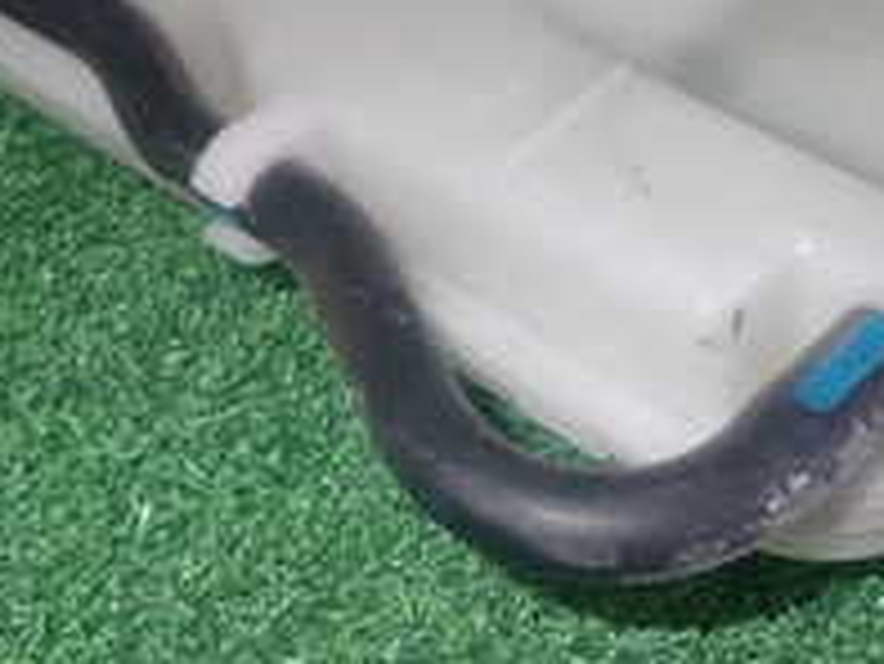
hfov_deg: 25.4
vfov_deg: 18.9
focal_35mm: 76
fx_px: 1942
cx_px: 238
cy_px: -9
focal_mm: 4.5
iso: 200
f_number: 5.6
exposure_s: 1/30
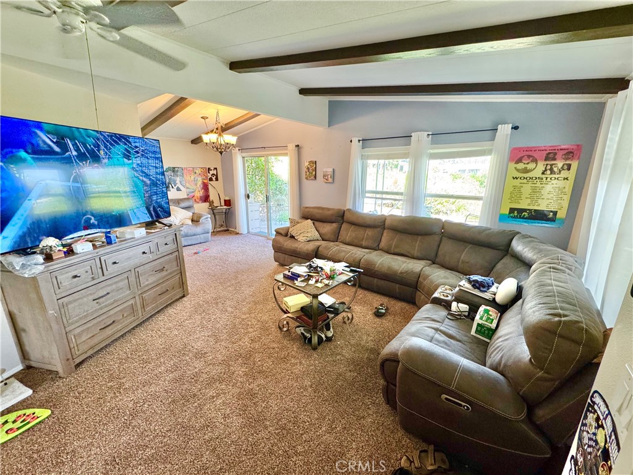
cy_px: 238
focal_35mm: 14
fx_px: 256
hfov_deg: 102.1
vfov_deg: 85.7
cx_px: 316
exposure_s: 1/60
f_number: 2.2
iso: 250
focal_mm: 2.22
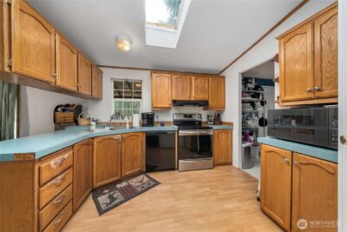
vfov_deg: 90.1
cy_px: 116
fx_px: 116
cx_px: 174
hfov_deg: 112.6
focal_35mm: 12
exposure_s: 1/13
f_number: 7.1
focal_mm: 12
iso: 1000
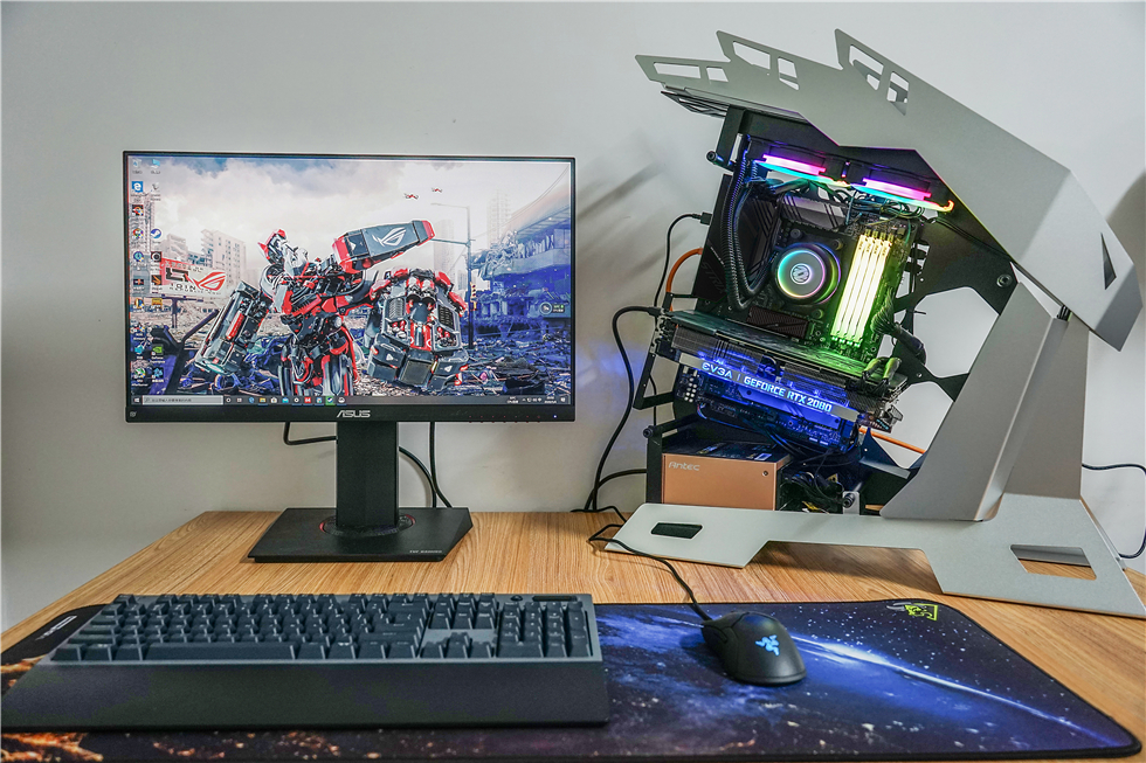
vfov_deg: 46.4
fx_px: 891
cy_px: 382
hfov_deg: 65.5
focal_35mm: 28
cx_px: 573
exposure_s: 1/30
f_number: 4.5
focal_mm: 28
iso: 640
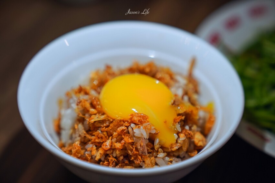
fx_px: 534
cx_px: 138
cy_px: 92
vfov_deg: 19.4
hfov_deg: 28.9
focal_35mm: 70
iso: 250
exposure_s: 1/80
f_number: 2.8
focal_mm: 70
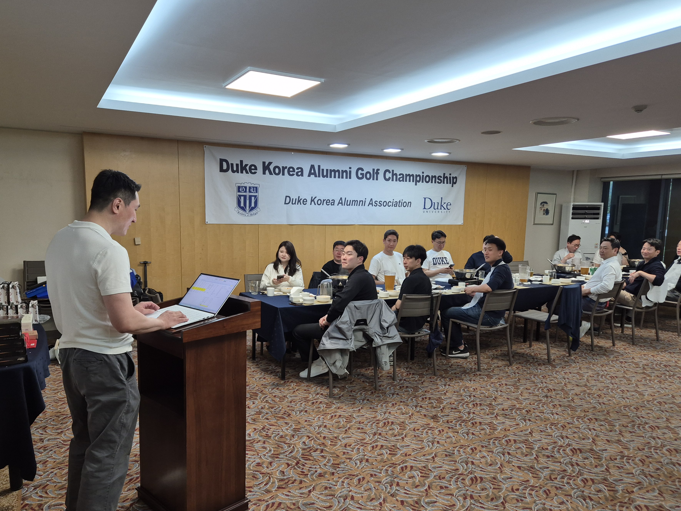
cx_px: 332
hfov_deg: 67.3
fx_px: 512
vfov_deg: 53.0
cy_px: 283
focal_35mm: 26
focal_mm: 5.4
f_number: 1.8
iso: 160
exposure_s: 1/120
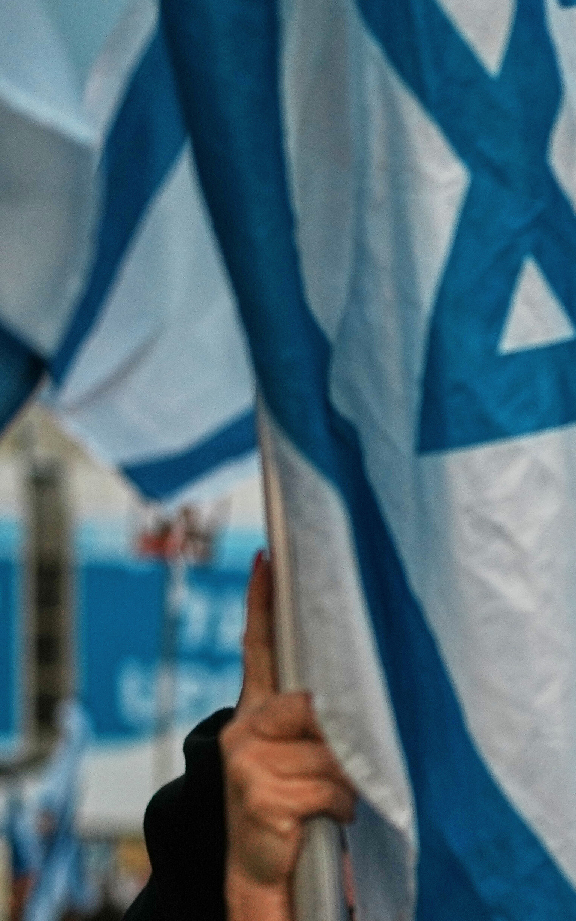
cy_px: 925
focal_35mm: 122
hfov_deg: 10.2
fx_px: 3065
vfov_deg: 16.7
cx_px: 1008
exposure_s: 1/250
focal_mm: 35
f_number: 1.4
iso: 320
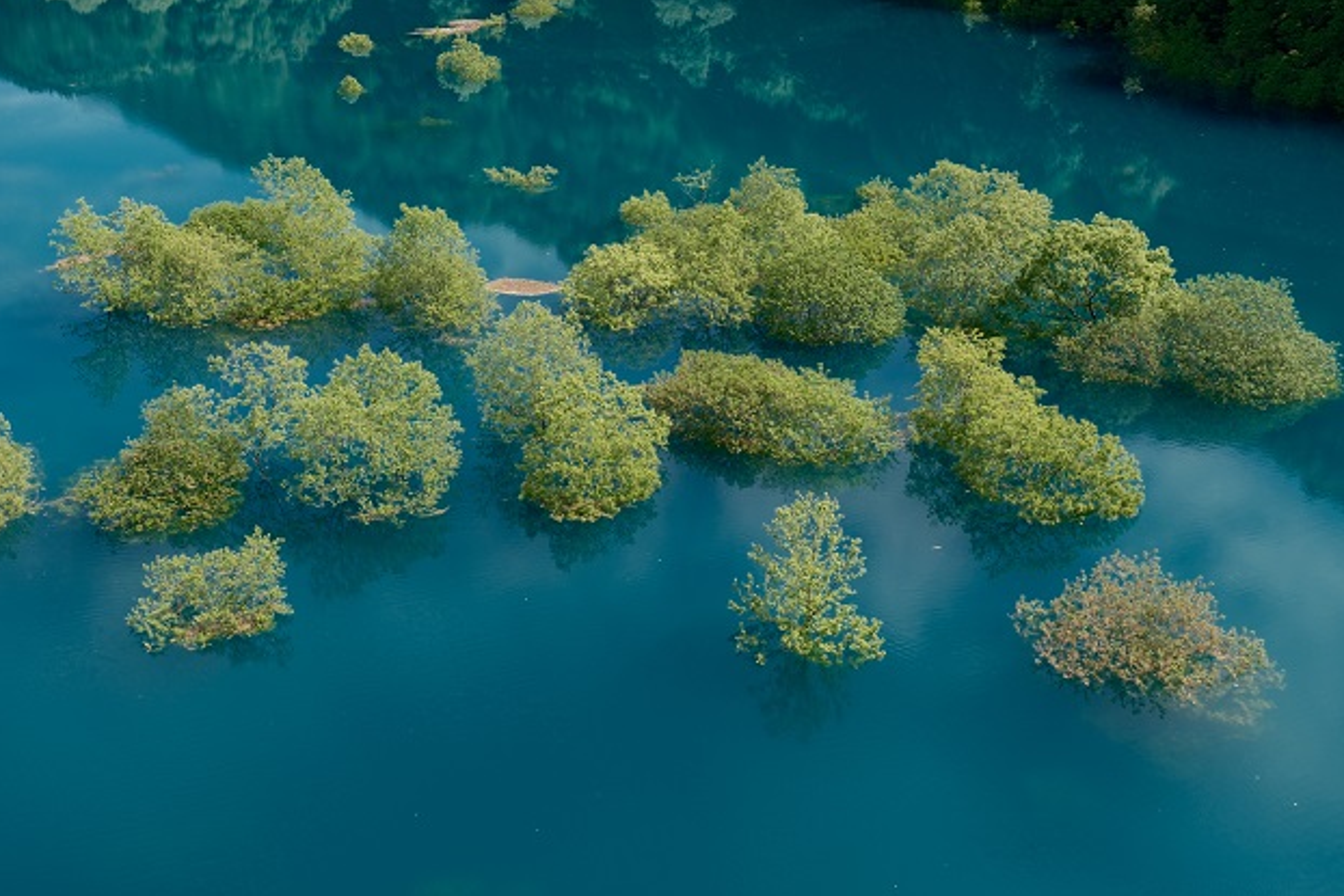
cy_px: 443
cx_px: 657
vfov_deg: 36.0
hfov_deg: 51.9
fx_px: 1382
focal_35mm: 37
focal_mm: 24.2
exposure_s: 1/500
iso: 125
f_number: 4
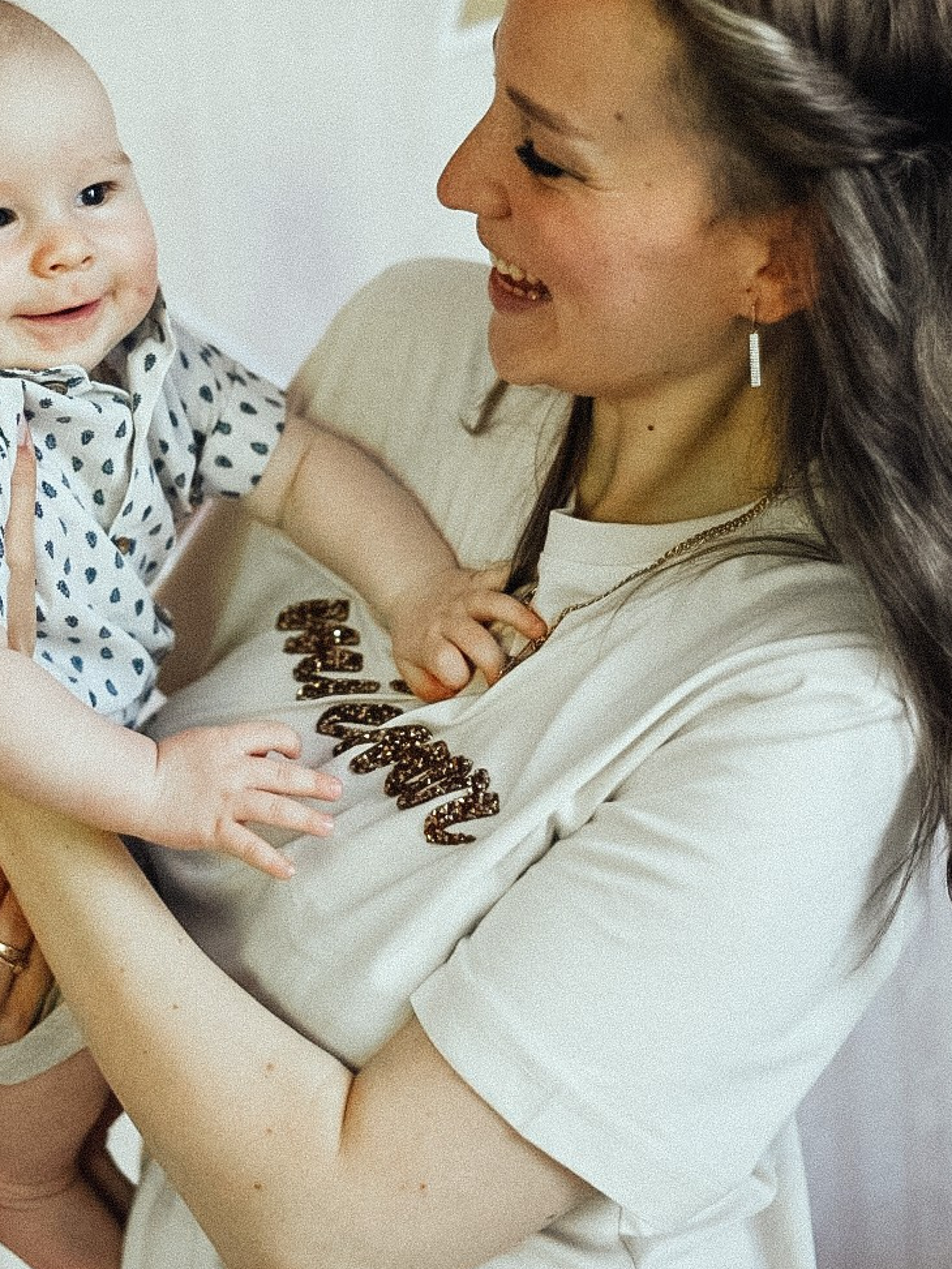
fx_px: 2933
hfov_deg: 18.3
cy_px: 535
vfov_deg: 24.4
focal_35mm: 80
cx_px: 265
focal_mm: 50
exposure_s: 1/500
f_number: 2.2
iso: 1000
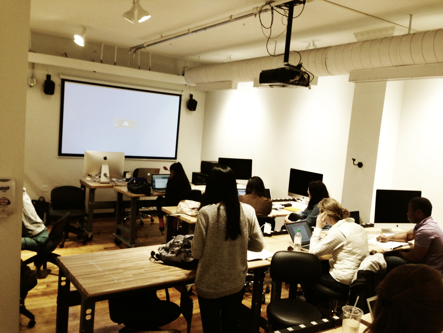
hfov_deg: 55.4
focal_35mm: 33
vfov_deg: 42.9
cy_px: 166
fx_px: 422
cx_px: 222
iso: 100
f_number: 2.4
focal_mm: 4.13
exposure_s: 1/20
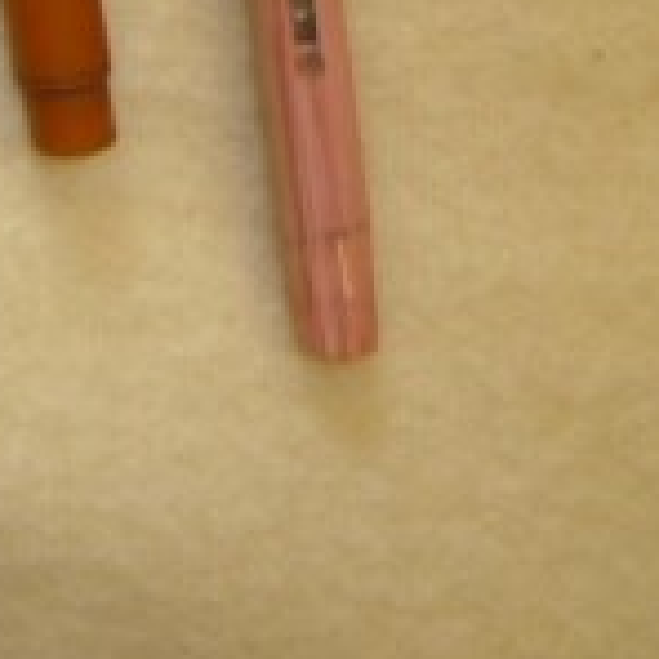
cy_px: -254
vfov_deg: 14.8
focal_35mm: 111
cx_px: -708
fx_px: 2391
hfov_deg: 13.3
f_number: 3.3
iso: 100
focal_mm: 5.2
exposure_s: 1/30
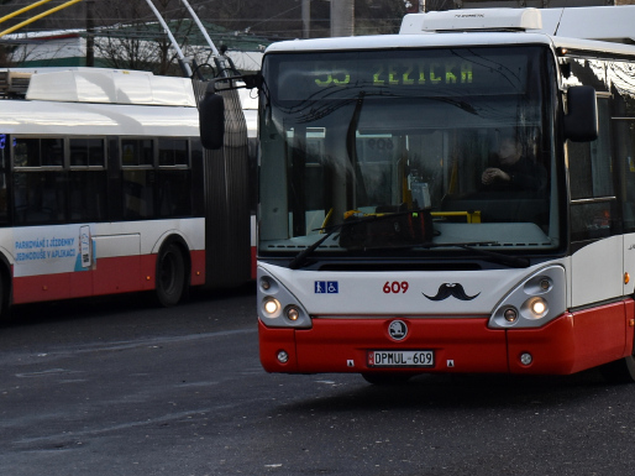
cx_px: 477
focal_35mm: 146
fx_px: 2677
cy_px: 128
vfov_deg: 10.1
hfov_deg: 13.5
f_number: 8
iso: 400
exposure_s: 1/250
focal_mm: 40
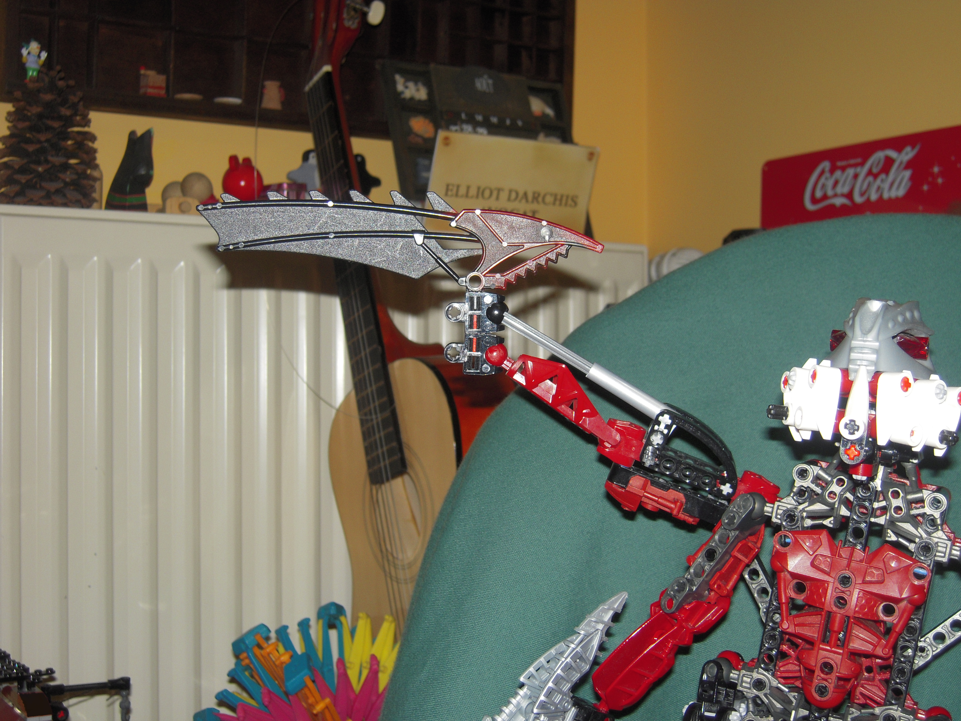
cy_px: 360
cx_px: 480
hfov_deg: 38.2
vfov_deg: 29.1
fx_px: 1388
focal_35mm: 50
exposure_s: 1/30
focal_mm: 8.9
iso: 100
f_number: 3.5
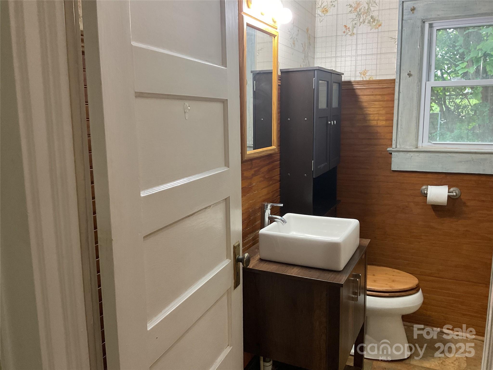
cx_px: 246
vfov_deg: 48.2
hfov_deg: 61.7
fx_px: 413
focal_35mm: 29
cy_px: 185
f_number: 1.8
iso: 125
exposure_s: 1/60
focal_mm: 3
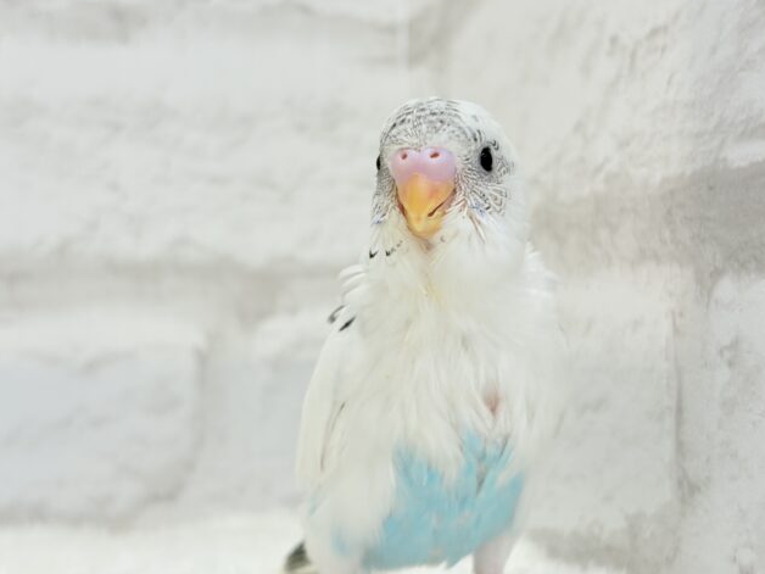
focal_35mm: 53
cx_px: 389
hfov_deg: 36.2
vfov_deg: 27.5
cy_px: 283
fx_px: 1171
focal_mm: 5.96
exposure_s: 1/100
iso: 50
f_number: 1.6
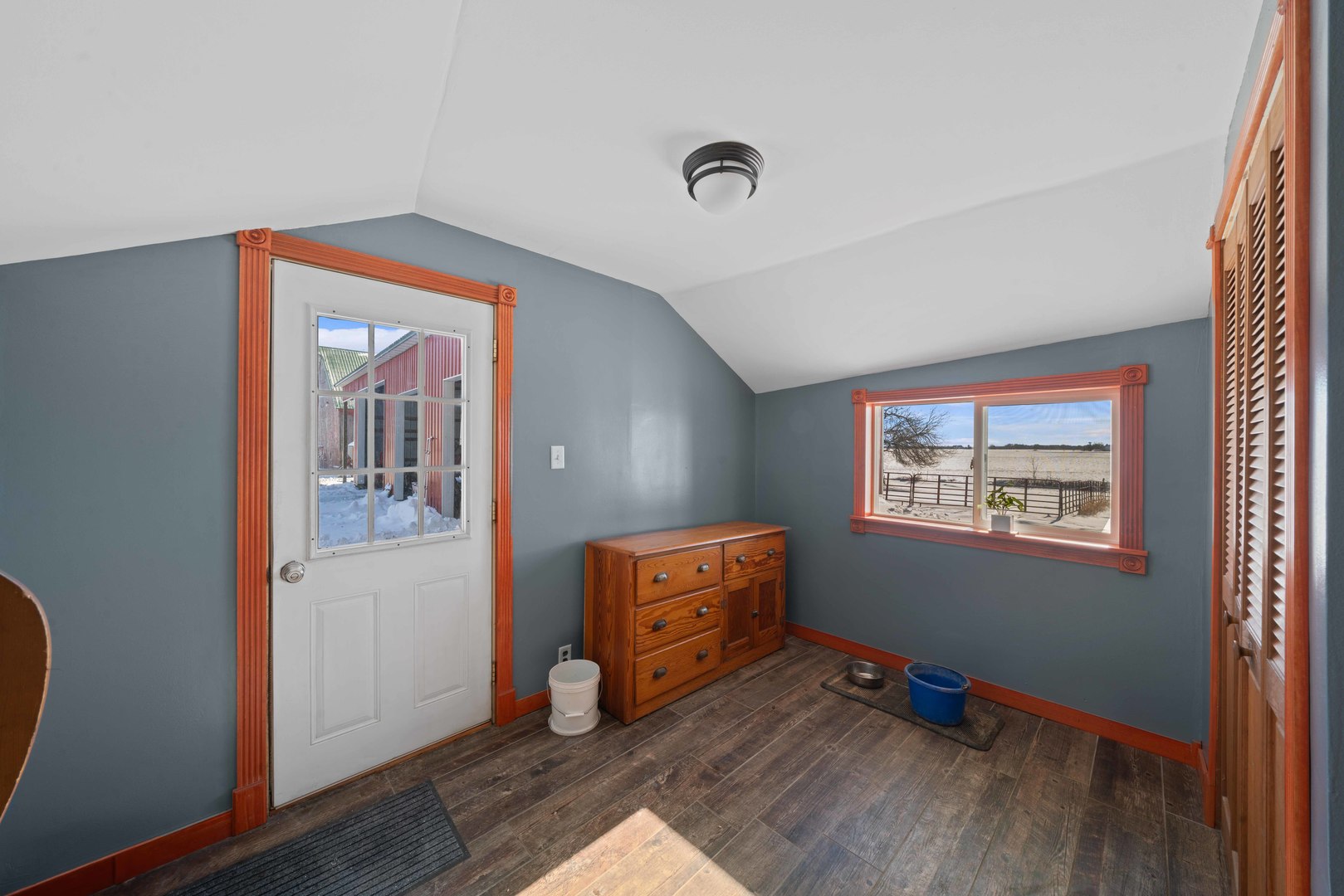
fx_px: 448
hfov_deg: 112.6
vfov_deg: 90.0
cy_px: 448
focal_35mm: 12
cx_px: 672
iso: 125
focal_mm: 12
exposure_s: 1/3
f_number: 11
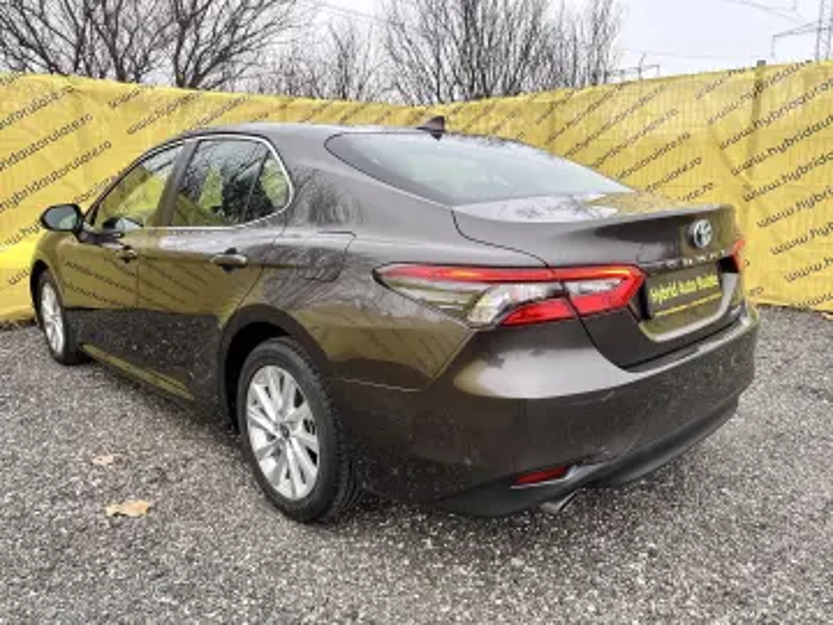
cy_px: 312
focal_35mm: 26
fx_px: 626
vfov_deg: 53.1
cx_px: 416
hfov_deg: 67.3
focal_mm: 5.96
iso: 50
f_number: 1.6
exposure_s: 1/121
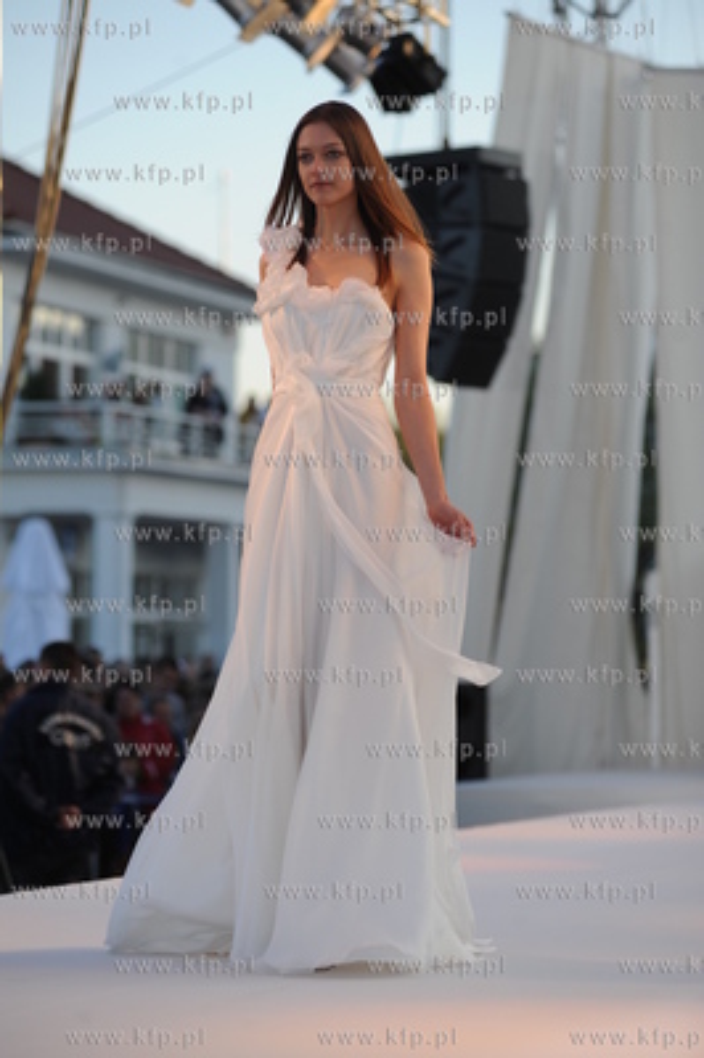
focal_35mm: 135
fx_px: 3967
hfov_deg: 10.1
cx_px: 352
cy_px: 529
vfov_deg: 15.2
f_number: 4
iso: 400
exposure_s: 1/1250
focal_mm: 135
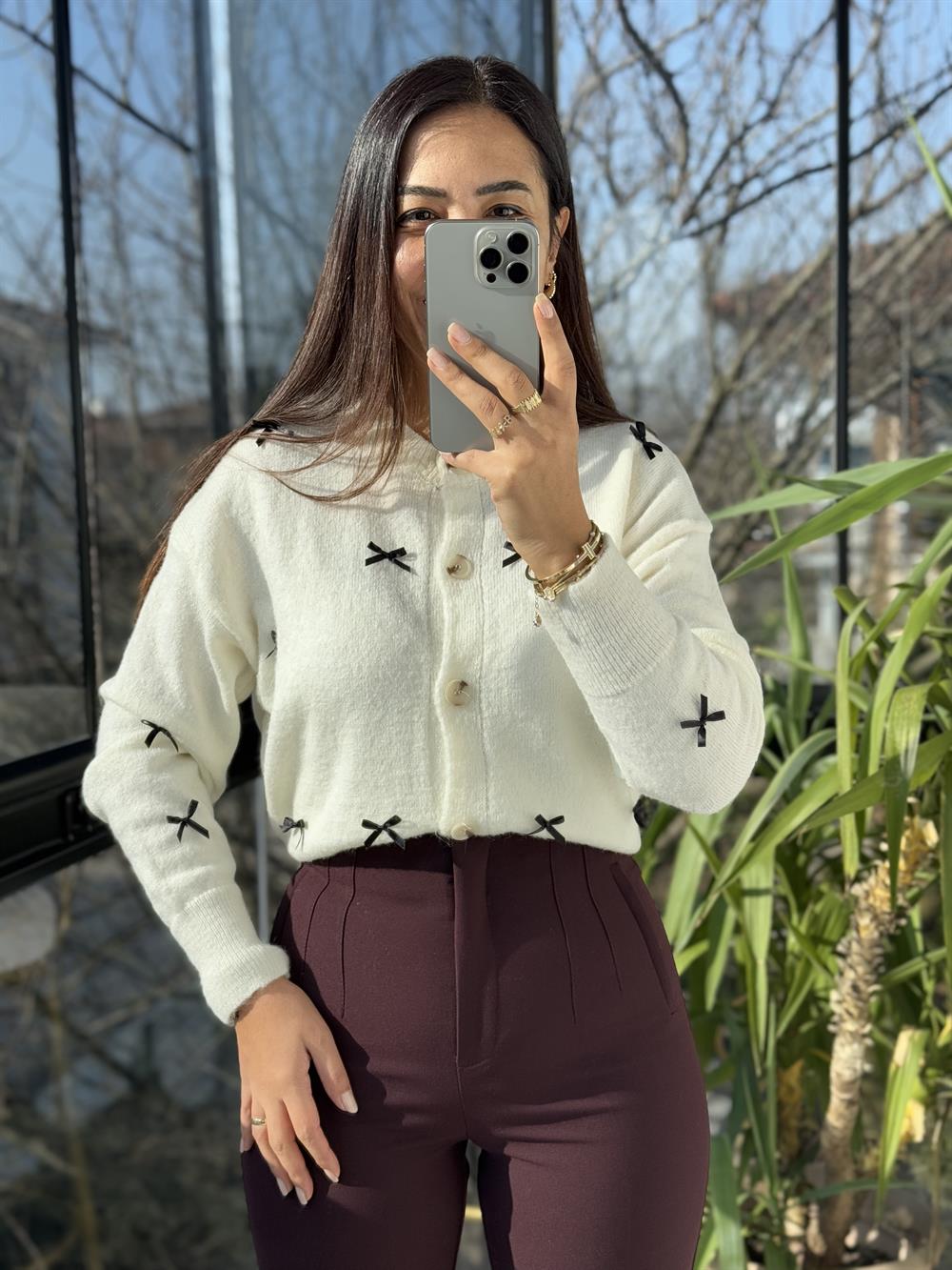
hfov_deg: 30.3
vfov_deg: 39.7
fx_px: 1760
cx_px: 476
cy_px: 635
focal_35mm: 48
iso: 64
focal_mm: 6.76
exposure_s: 1/1133
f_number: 1.78
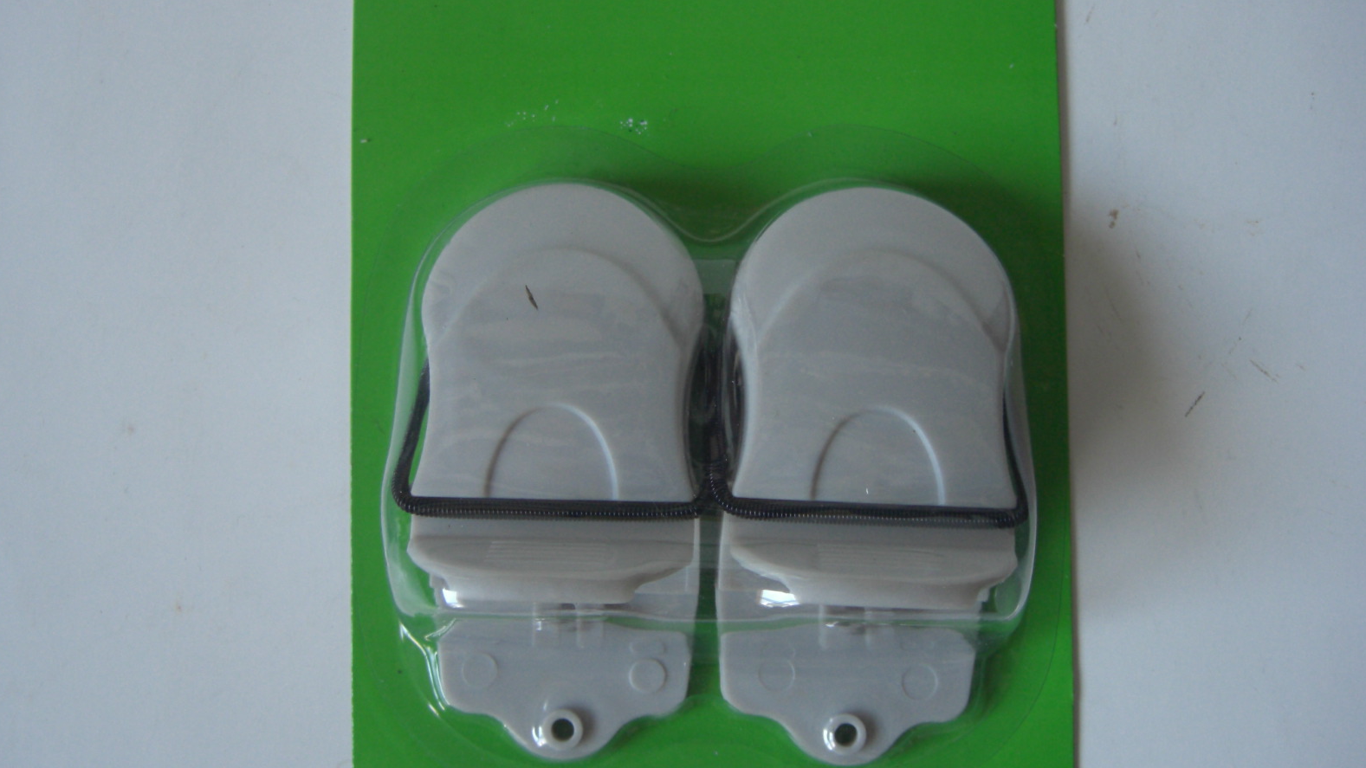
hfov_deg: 48.4
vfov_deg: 28.3
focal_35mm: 42
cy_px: 380
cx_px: 683
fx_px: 1521
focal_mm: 7.9
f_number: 2.8
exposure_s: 1/60
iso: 200
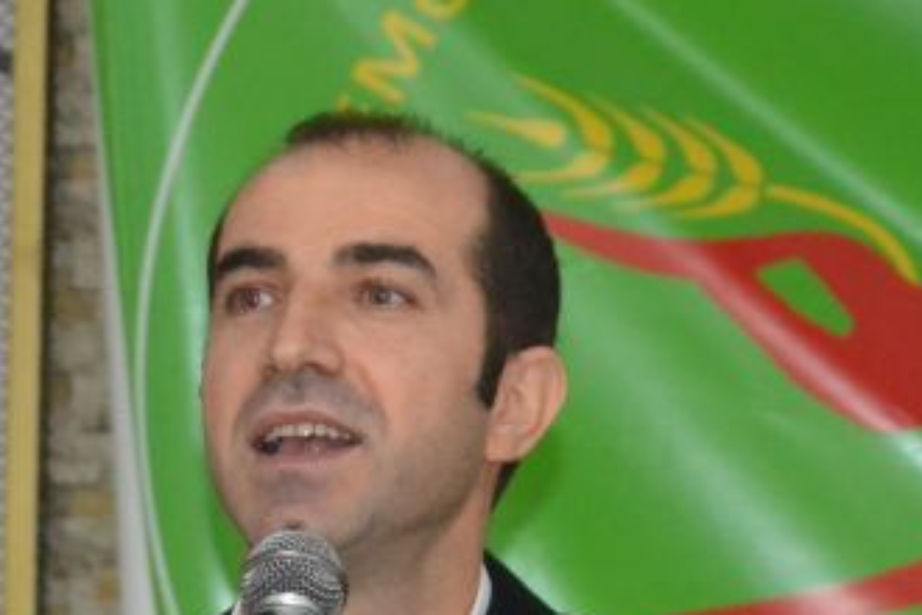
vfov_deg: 4.7
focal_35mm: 289
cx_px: 59
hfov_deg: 7.1
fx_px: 7401
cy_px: 709
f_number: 5
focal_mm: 62
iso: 3200
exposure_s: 1/60
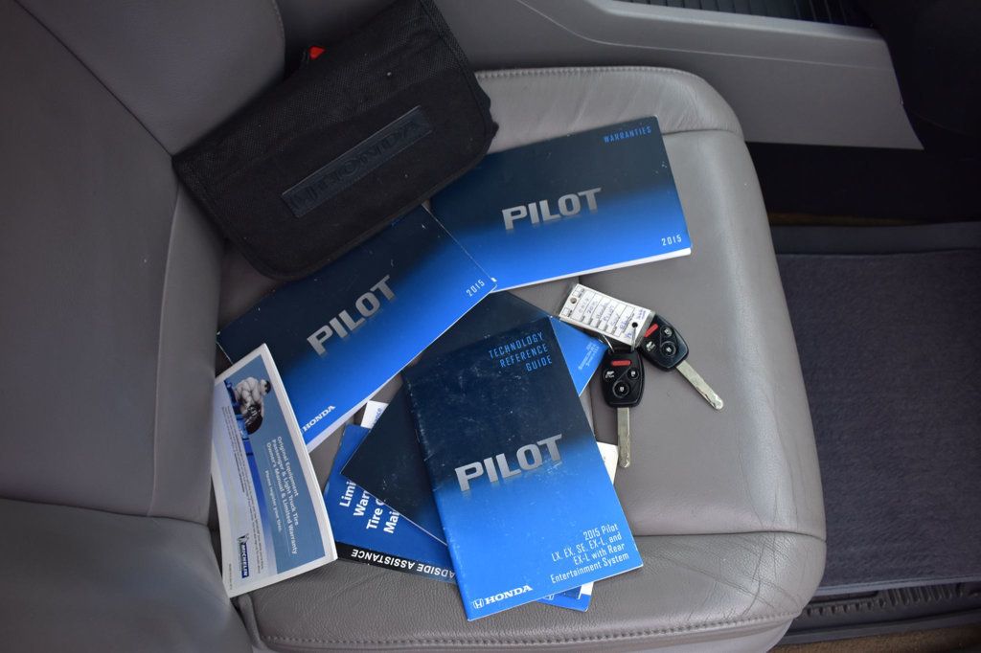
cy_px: 326
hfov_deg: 61.9
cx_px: 490
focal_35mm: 30
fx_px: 817
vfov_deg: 43.6
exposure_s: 1/15
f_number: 6.3
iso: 500
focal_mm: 20
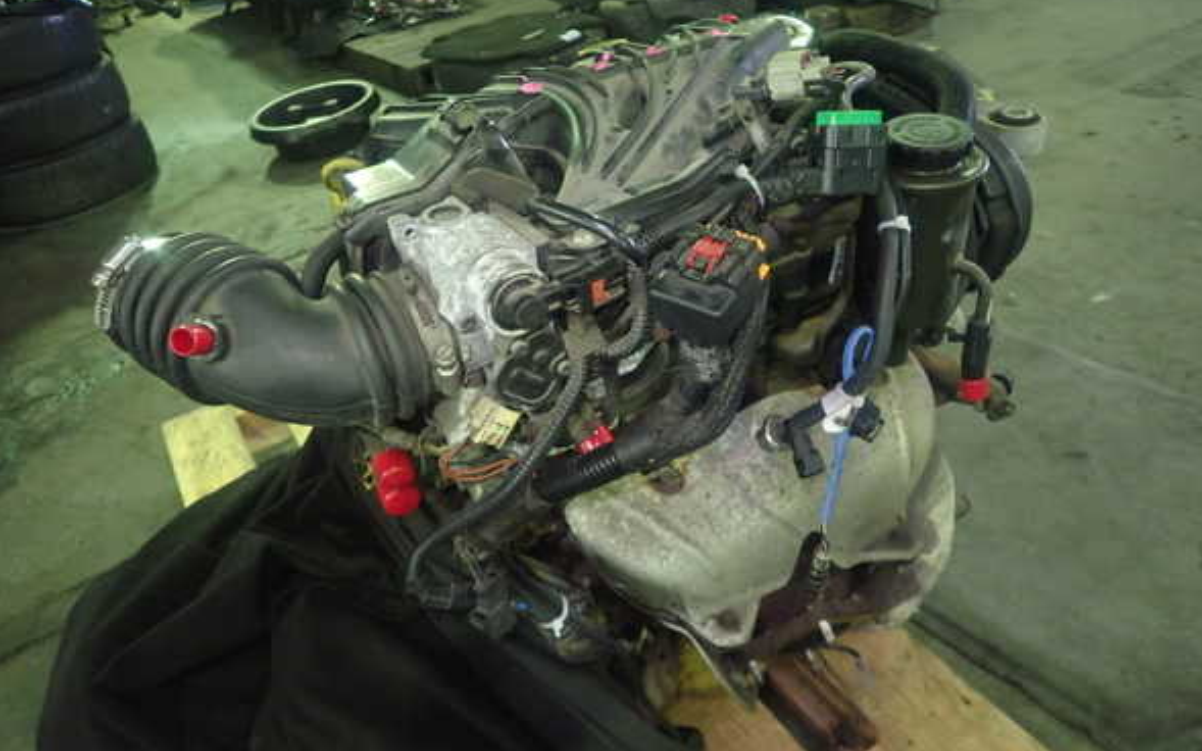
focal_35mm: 27
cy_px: 363
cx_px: 606
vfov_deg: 46.0
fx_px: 884
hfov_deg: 68.4
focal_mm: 4.5
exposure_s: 1/30
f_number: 2
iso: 640
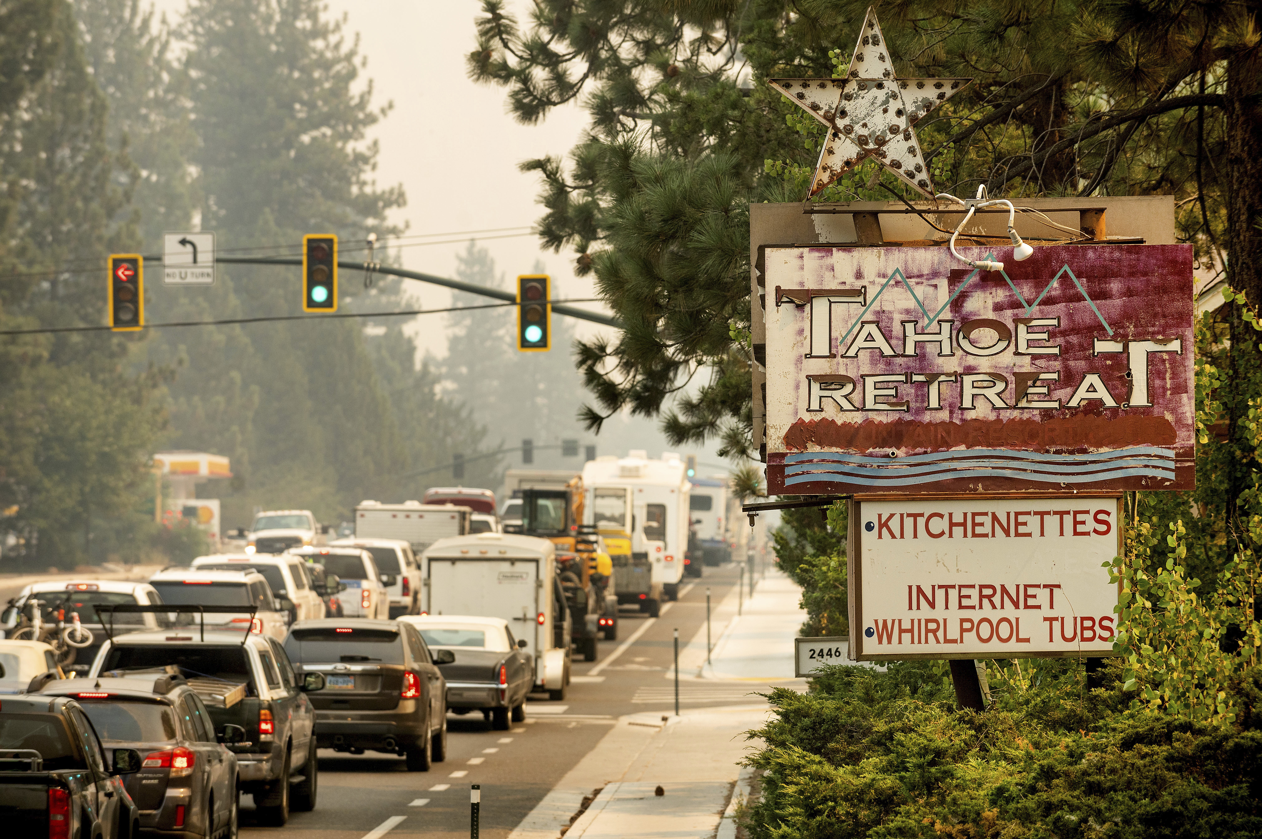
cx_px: 631
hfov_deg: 10.3
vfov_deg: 6.9
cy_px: 420
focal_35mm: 200
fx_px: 7006
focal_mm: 200
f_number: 4.8
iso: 800
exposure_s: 1/1500
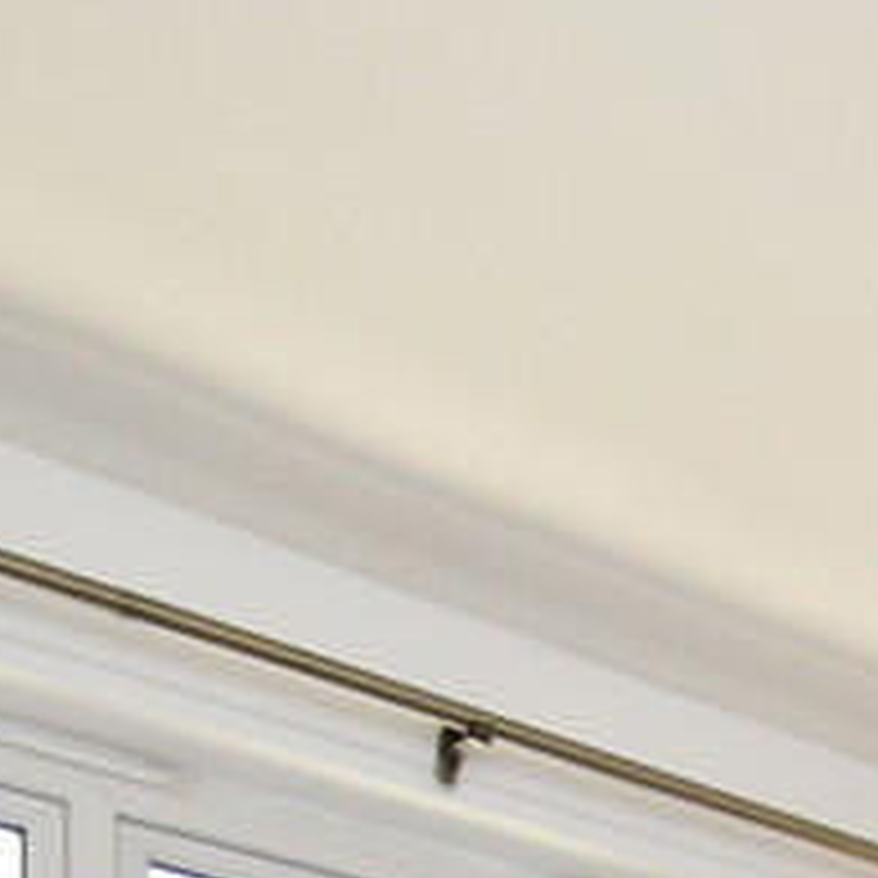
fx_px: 1923
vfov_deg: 19.8
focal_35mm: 67
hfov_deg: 22.3
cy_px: 1529
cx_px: 1225
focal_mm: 10
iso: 280
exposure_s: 1/200
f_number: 5
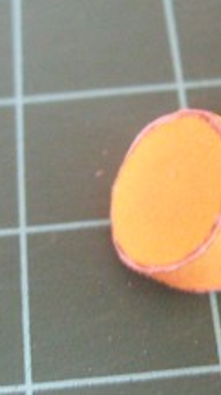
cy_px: 238
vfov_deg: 20.2
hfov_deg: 11.3
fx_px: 1108
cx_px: 203
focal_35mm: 106
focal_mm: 5.8
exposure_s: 1/15
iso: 200
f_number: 2.8
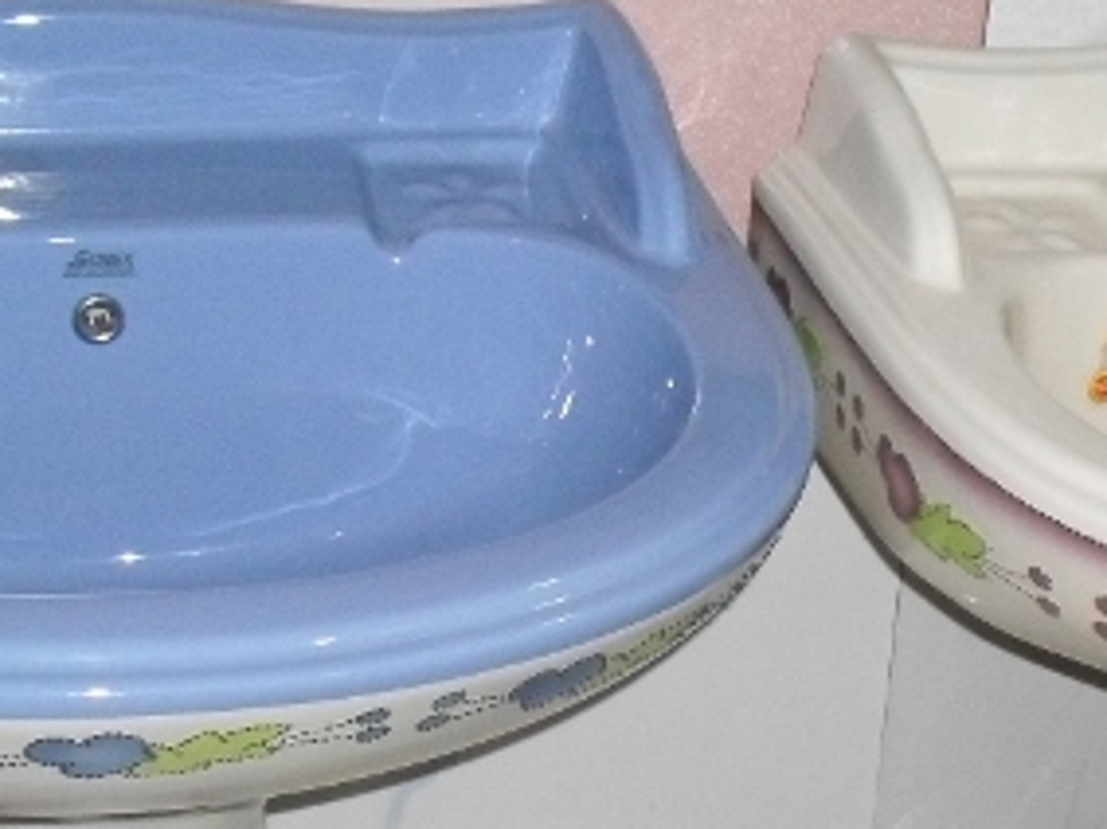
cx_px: 843
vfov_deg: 17.1
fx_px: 2685
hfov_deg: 23.0
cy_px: 849
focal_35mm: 84
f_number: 8.3
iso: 240
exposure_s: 1/45
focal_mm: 6.3
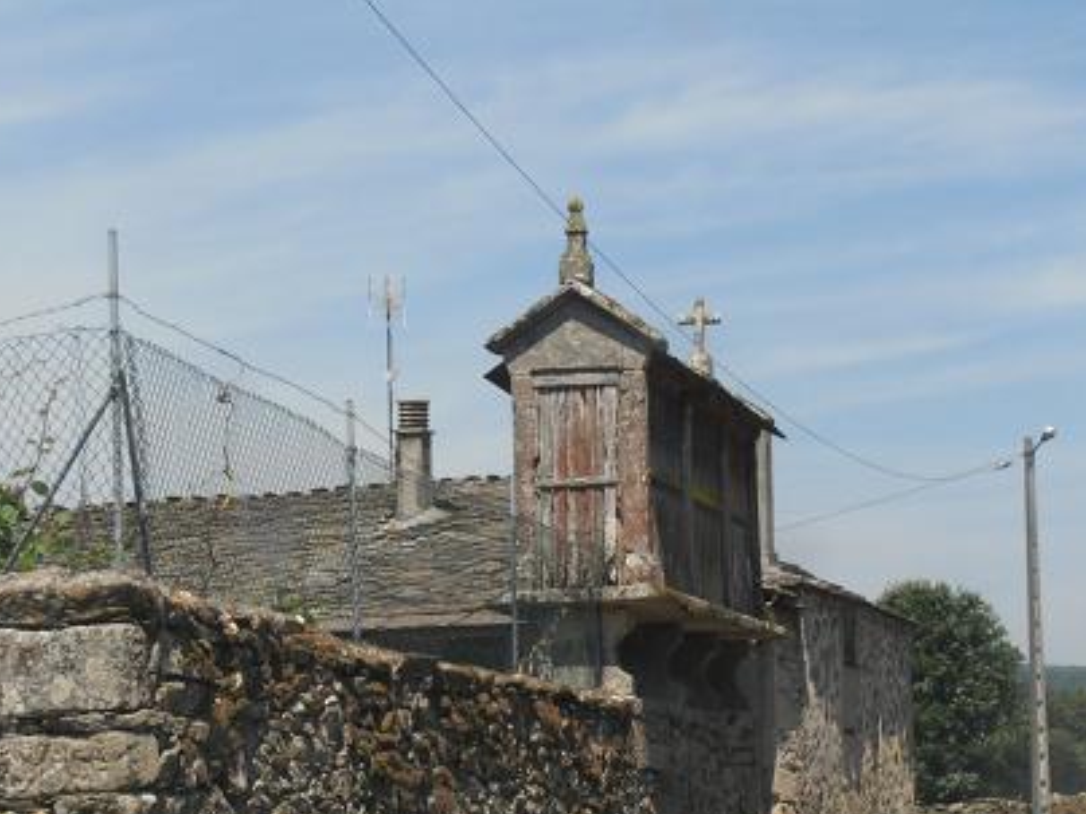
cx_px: 624
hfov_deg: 17.1
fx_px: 3608
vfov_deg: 12.9
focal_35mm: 115
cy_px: 527
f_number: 5.1
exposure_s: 1/500
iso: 80
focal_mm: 15.51
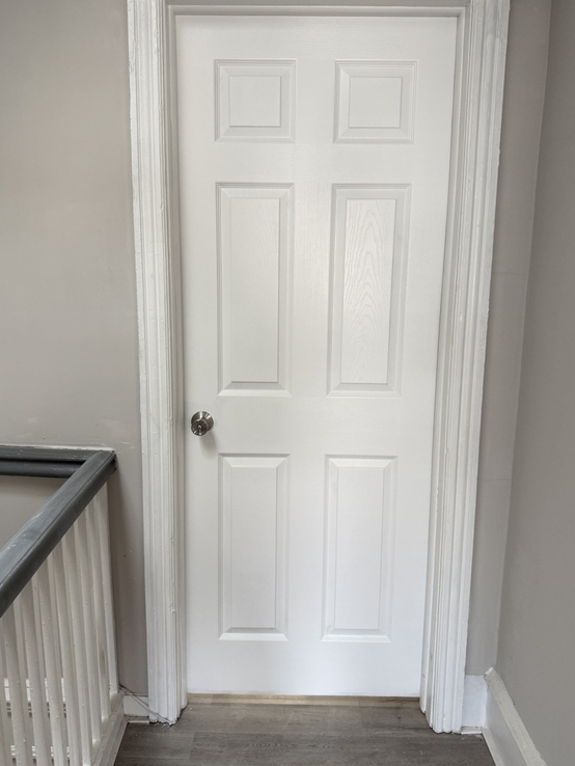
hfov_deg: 53.1
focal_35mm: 26
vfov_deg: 67.2
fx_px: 576
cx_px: 280
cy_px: 358
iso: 200
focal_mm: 6.76
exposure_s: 1/60
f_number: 1.78
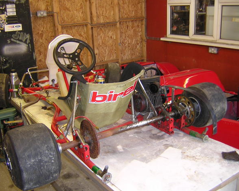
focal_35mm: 38
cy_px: 95
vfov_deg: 39.1
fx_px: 269
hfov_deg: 47.9
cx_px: 124
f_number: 2.6
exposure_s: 1/30
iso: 100
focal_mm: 4.7
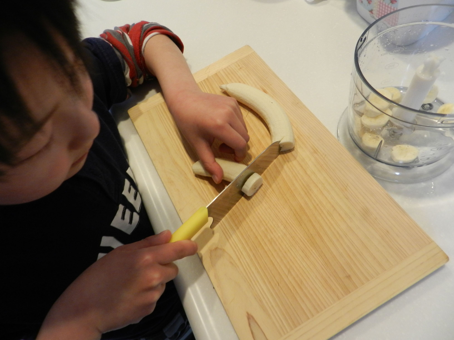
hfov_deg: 73.9
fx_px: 302
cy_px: 170
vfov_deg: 58.9
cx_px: 227
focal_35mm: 23
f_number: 3.4
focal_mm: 4
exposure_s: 1/15
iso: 400
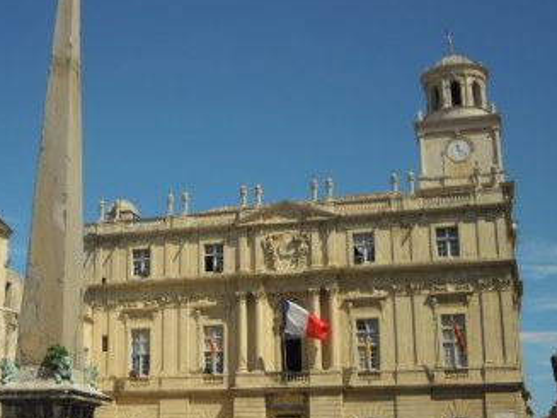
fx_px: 885
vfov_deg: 26.5
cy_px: 257
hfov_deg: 34.3
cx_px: 145
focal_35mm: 55
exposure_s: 1/500
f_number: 6
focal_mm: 6.4
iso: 100
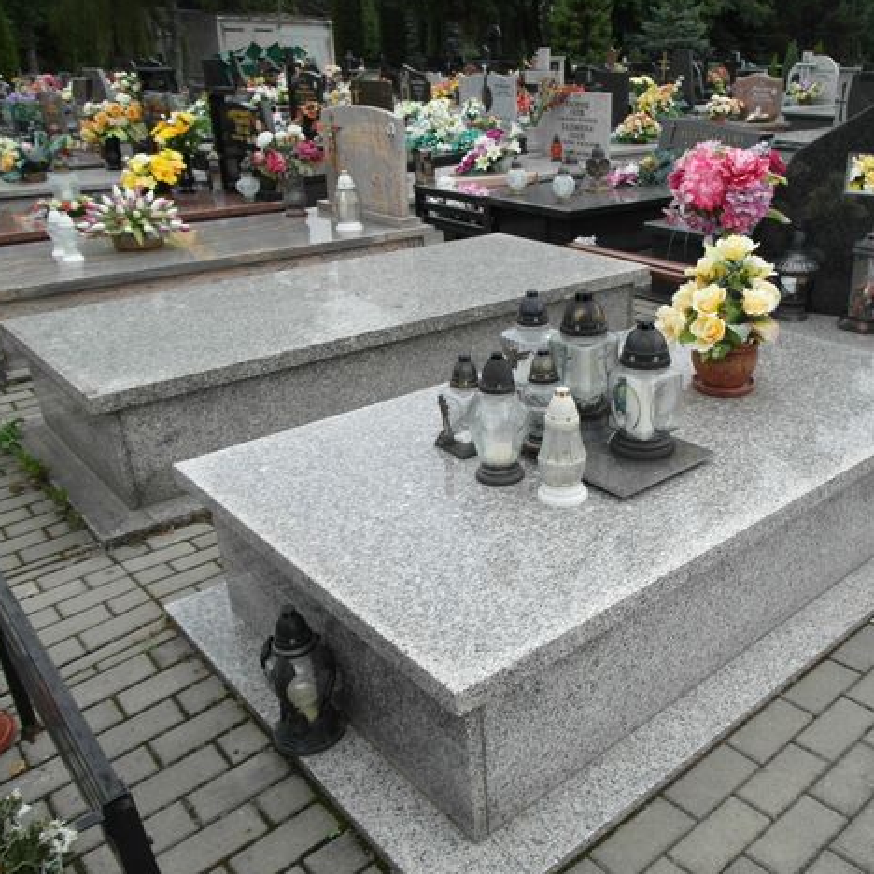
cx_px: 577
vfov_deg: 55.6
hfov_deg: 54.6
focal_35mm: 29
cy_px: 441
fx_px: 828
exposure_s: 1/125
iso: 80
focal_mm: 5.2
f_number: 3.9
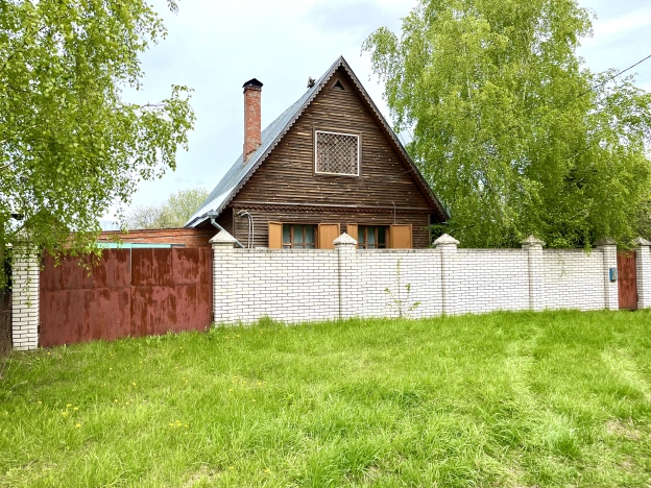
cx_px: 326
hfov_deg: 67.3
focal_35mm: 26
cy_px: 244
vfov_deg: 53.1
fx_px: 489
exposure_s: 1/1890
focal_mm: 5.1
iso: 50
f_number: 1.6
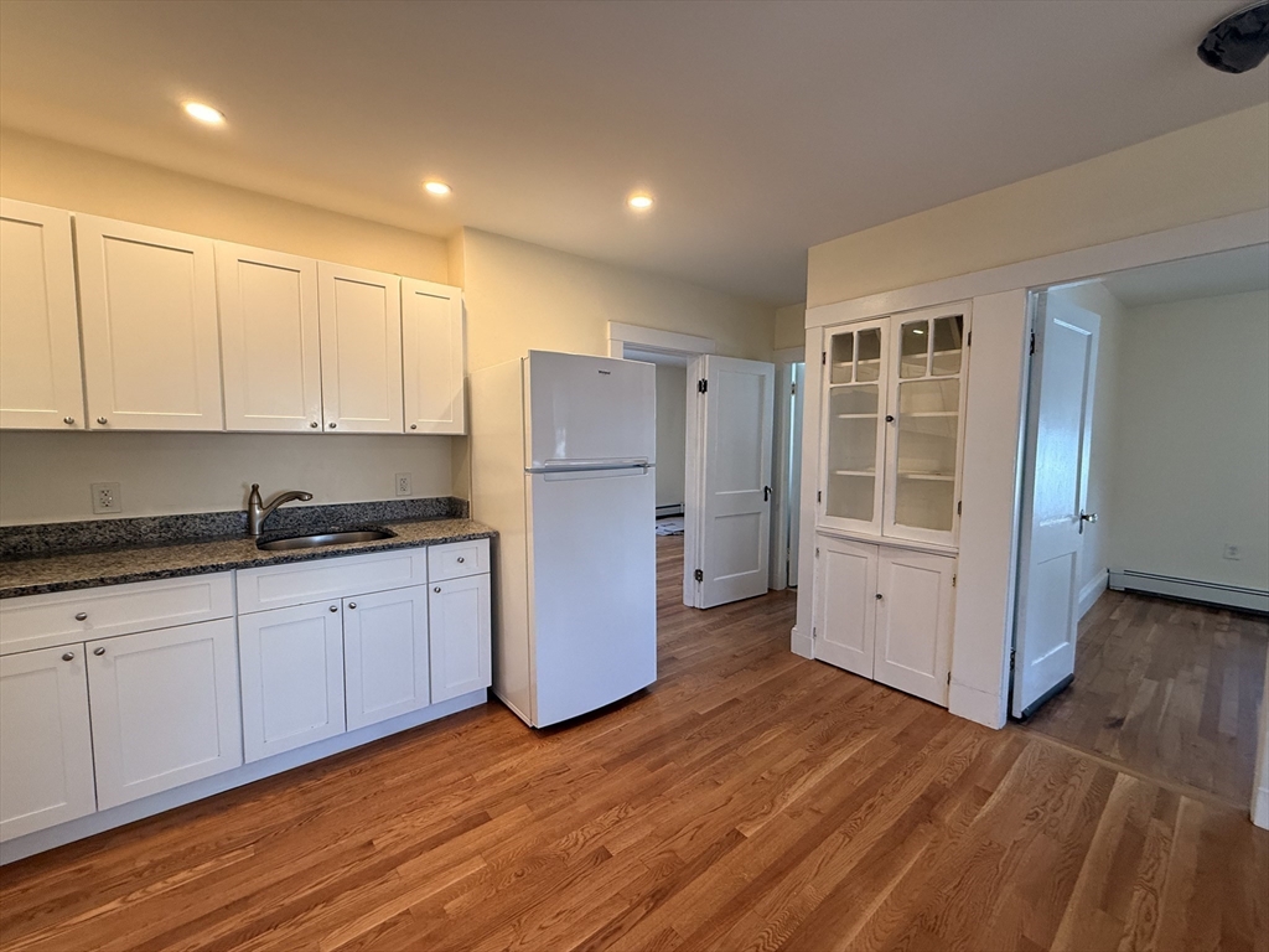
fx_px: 513
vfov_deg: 85.7
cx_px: 634
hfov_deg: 102.1
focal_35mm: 14
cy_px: 476
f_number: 2.2
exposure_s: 1/120
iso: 200
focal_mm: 2.22
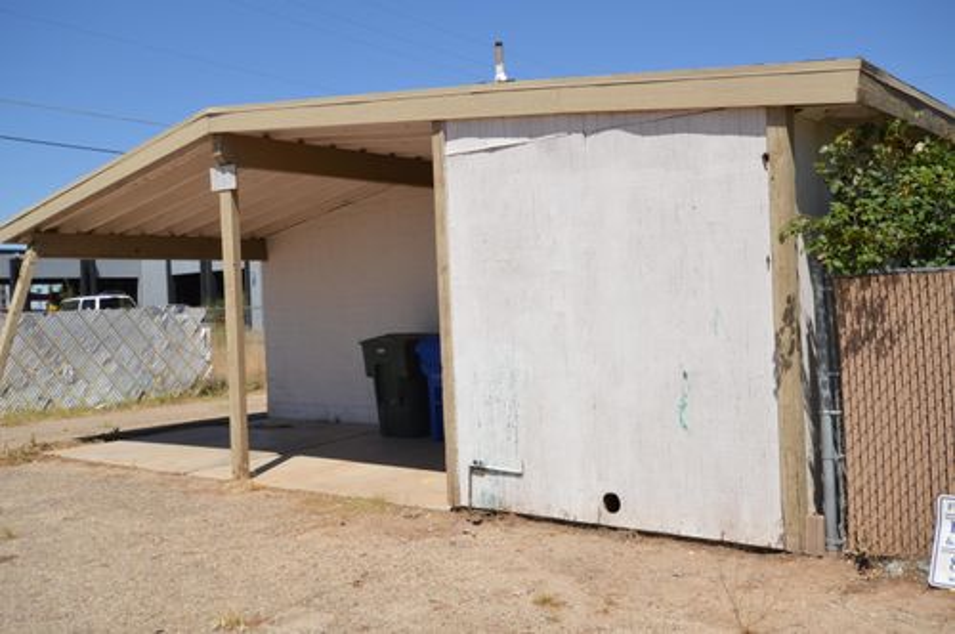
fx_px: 874
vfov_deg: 39.9
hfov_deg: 57.3
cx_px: 478
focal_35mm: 33
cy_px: 317
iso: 100
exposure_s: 1/200
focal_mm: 22
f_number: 11
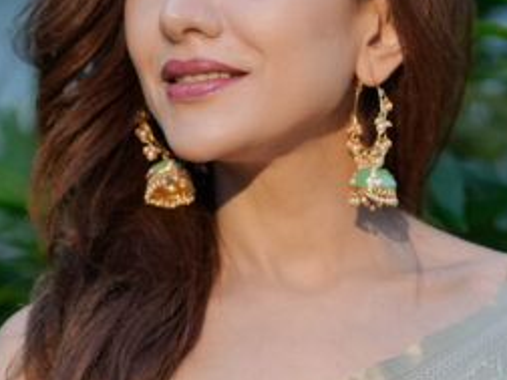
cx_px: 296
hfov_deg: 6.8
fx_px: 4277
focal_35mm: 292
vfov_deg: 5.1
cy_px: 468
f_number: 2.2
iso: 800
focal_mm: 85
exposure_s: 1/640
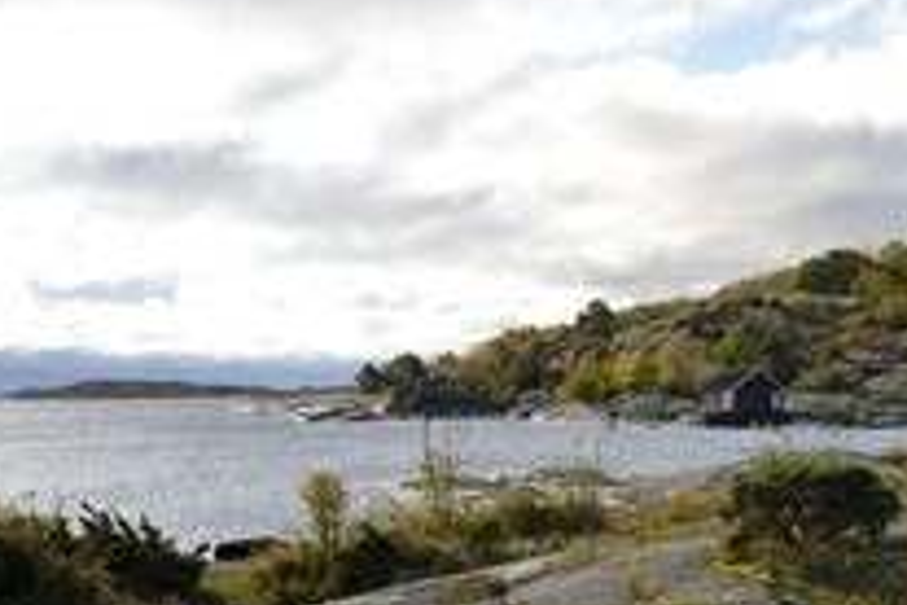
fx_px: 1940
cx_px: 819
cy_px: 473
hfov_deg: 25.5
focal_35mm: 77
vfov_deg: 17.6
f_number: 10
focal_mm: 38
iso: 200
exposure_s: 1/250
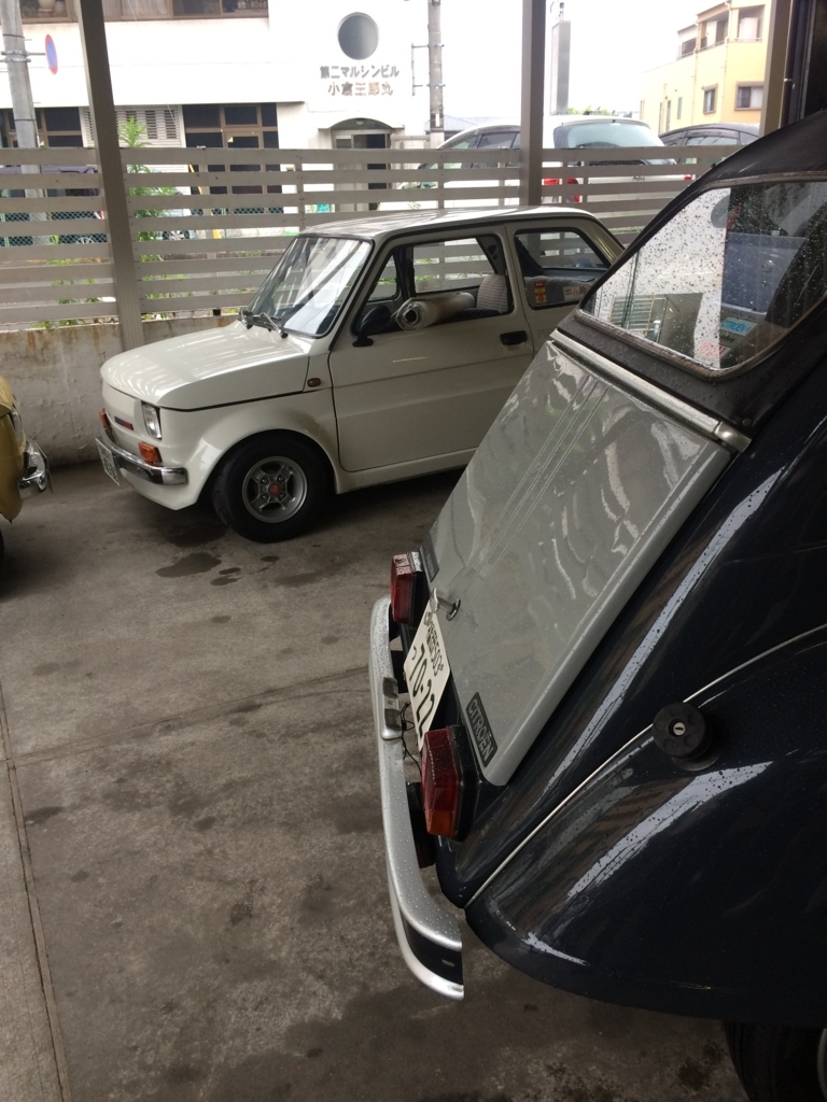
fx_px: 924
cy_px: 551
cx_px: 414
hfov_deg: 48.2
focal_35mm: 29
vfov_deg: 61.7
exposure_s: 1/30
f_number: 2.2
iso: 50
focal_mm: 4.15
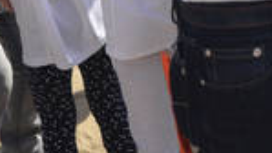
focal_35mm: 108
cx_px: 484
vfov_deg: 9.7
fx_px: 779
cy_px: -230
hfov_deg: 16.6
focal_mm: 24
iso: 200
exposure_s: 1/4000
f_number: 4
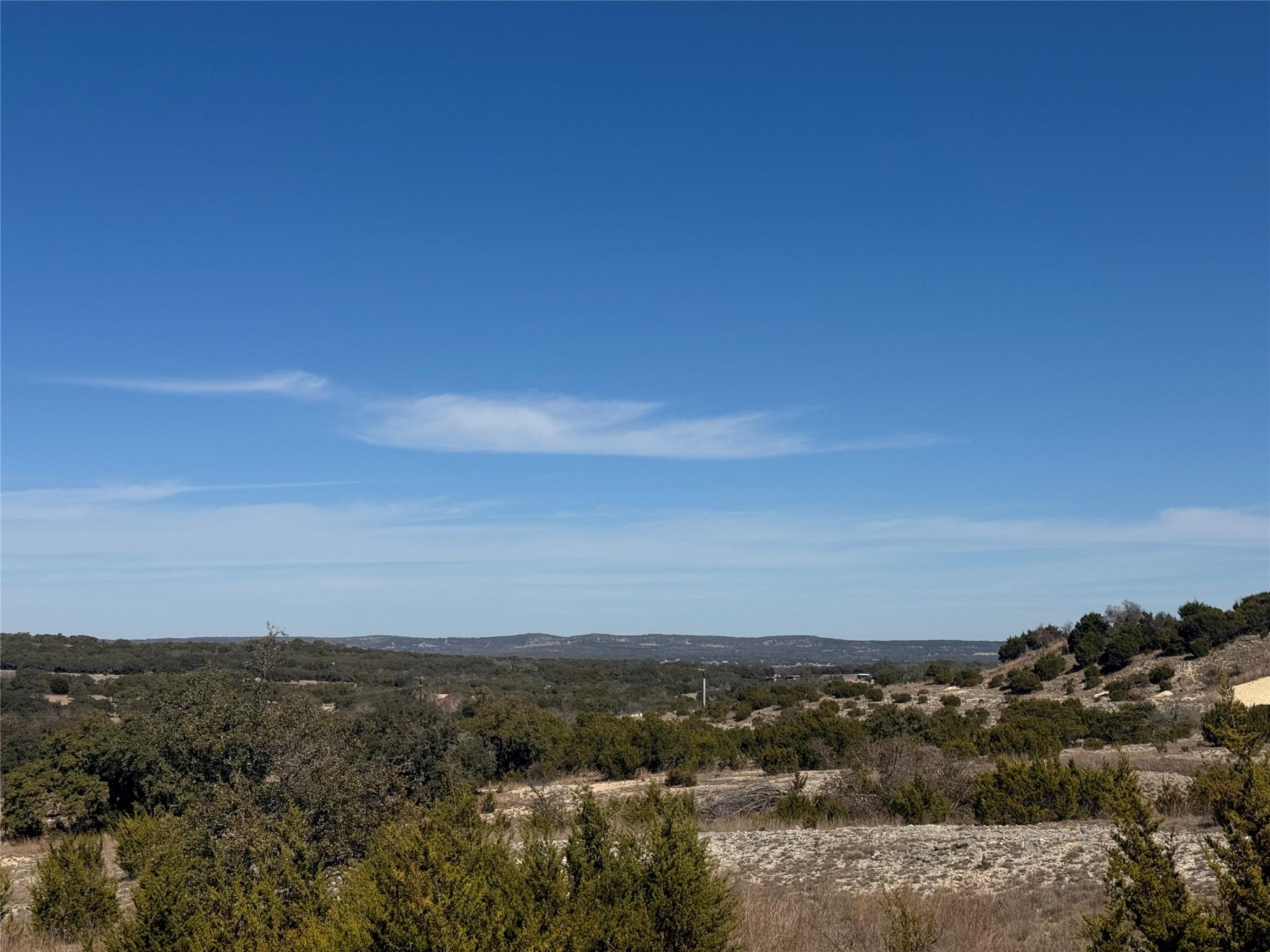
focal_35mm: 48
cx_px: 635
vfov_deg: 30.3
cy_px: 476
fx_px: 1761
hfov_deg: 39.7
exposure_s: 1/9009
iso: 64
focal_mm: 6.76
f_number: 1.78
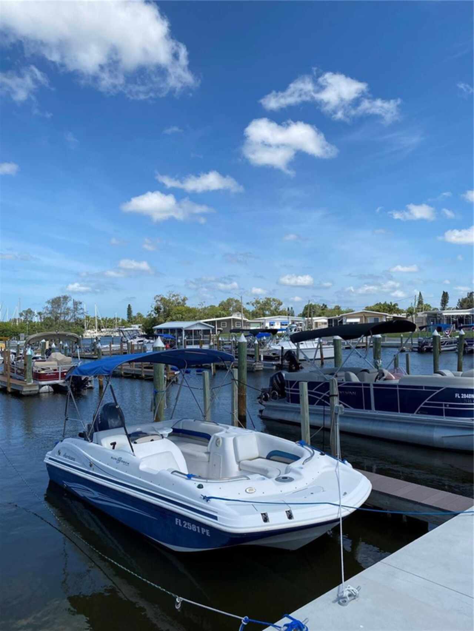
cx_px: 237
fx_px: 475
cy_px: 316
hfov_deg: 53.1
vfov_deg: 67.3
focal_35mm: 26
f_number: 1.8
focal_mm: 4.25
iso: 32
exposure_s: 1/3205
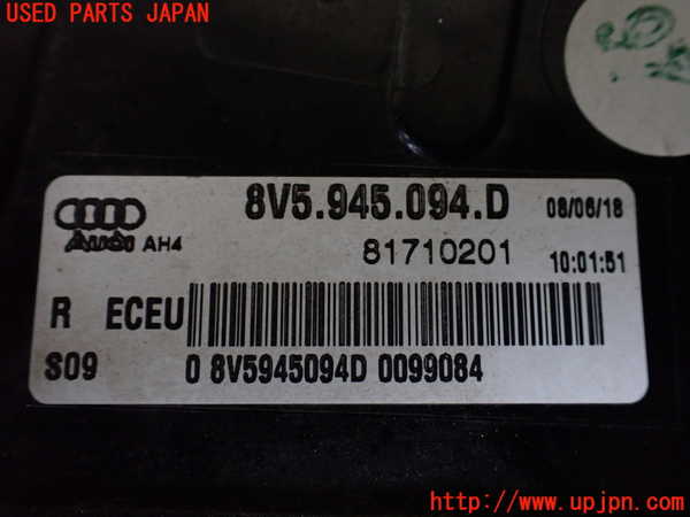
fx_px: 598
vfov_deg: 46.8
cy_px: 258
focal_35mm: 30
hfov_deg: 60.0
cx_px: 345
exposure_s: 1/125
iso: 640
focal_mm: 5.4
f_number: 2.3
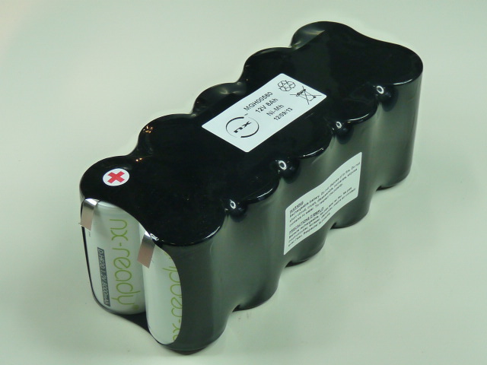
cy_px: 182
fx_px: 1154
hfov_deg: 23.8
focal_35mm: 82
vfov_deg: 18.0
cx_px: 244
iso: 160
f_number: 3.2
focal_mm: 8.2
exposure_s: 1/50
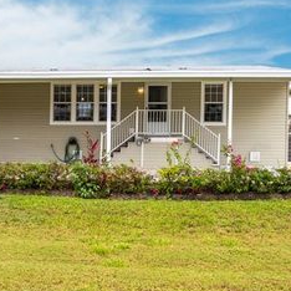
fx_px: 380
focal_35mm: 40
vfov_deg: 41.8
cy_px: 137
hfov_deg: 40.7
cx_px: 75
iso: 110
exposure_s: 1/640
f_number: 2.8
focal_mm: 8.38
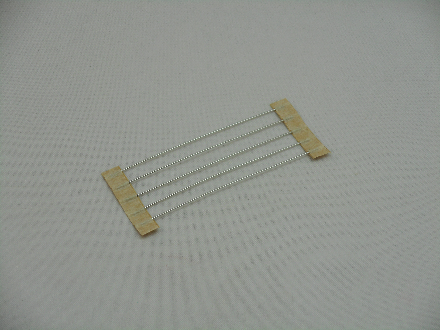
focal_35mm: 102
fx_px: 1297
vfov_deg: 14.5
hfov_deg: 19.3
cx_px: 220
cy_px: 165
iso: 140
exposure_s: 1/60
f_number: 5.8
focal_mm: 18.2
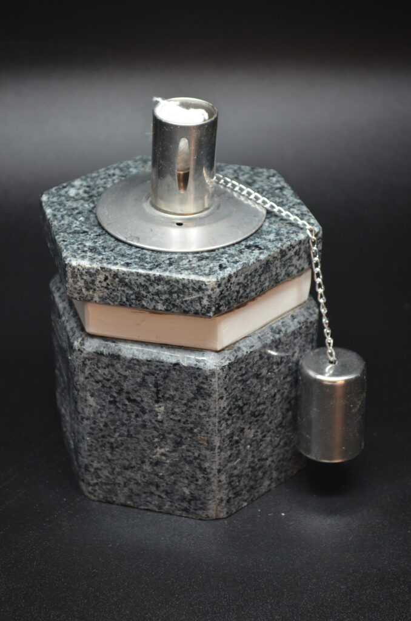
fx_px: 1239
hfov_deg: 18.8
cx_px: 206
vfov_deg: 28.1
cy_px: 310
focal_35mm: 72
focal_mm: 48
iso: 800
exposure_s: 1/30
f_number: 5.6
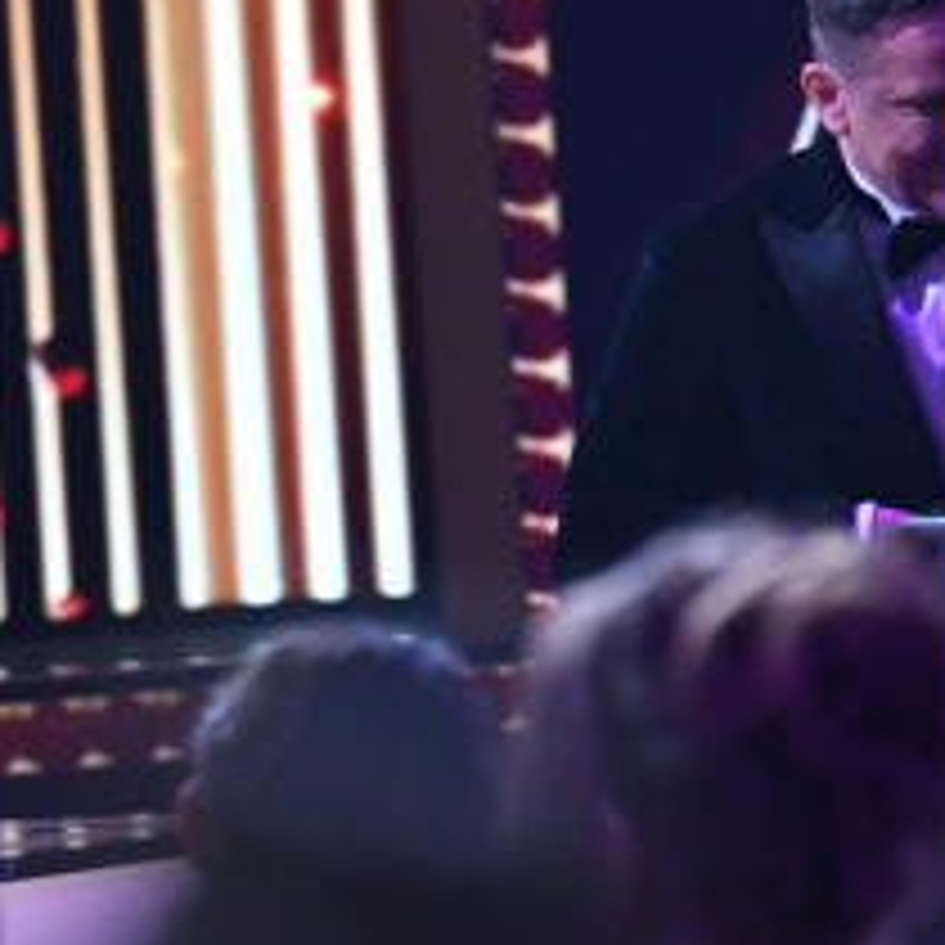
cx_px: 1548
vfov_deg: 2.1
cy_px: 302
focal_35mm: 837
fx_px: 25851
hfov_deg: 2.1
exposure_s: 1/100
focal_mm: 200
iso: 3200
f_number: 3.5
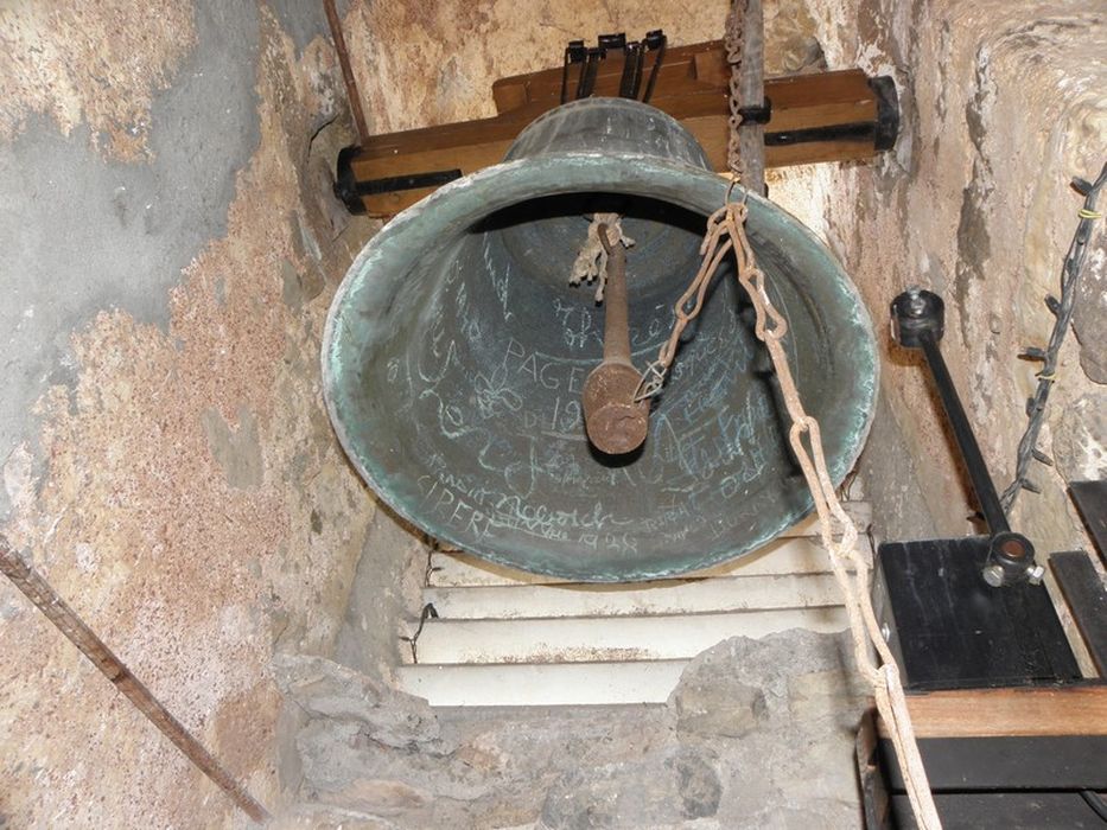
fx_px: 832
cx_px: 554
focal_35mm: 26
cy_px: 415
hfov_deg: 67.3
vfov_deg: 53.1
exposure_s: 1/30
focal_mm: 4.6
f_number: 5.6
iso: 125
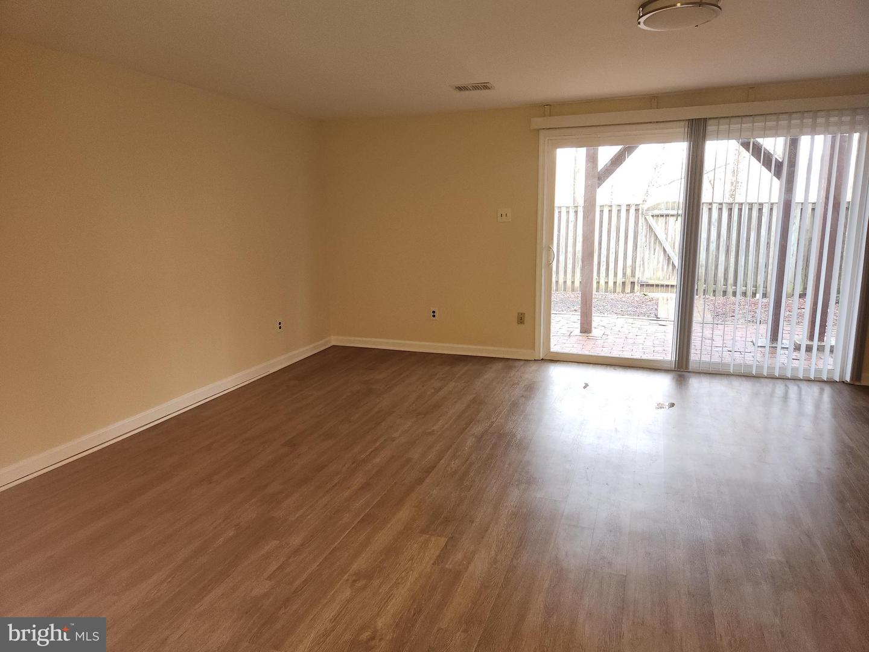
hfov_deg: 73.9
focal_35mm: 23
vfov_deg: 58.9
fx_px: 577
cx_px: 434
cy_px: 326
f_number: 1.8
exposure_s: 1/60
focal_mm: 5.4
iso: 80
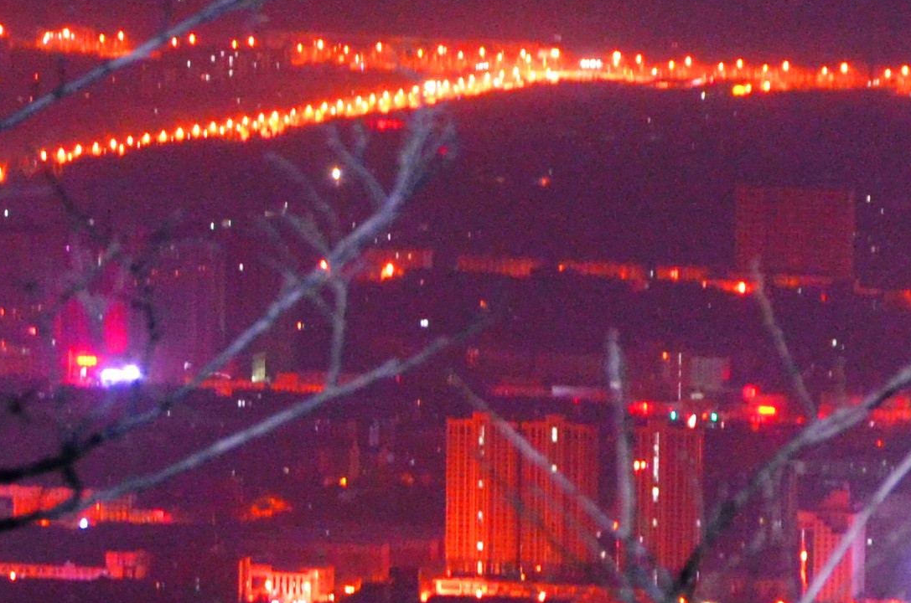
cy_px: 517
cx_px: 891
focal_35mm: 476
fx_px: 12021
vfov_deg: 2.9
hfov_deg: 4.3
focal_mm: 70
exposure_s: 2.5
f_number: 5.3
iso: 1600
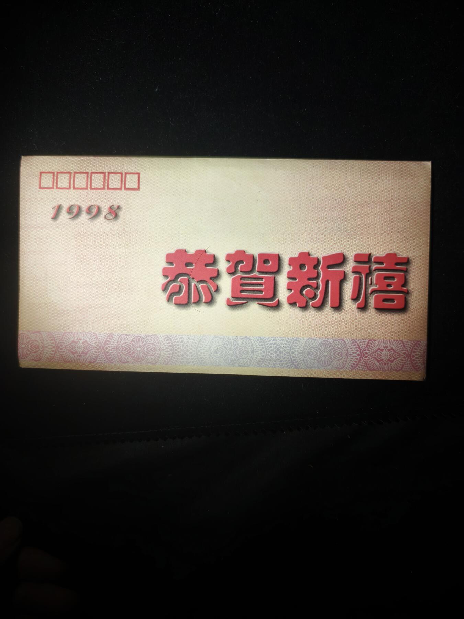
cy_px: 310
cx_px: 232
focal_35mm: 23
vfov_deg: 73.9
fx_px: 411
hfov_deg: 58.9
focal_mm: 5.6
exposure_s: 1/1437
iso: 353
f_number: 1.57
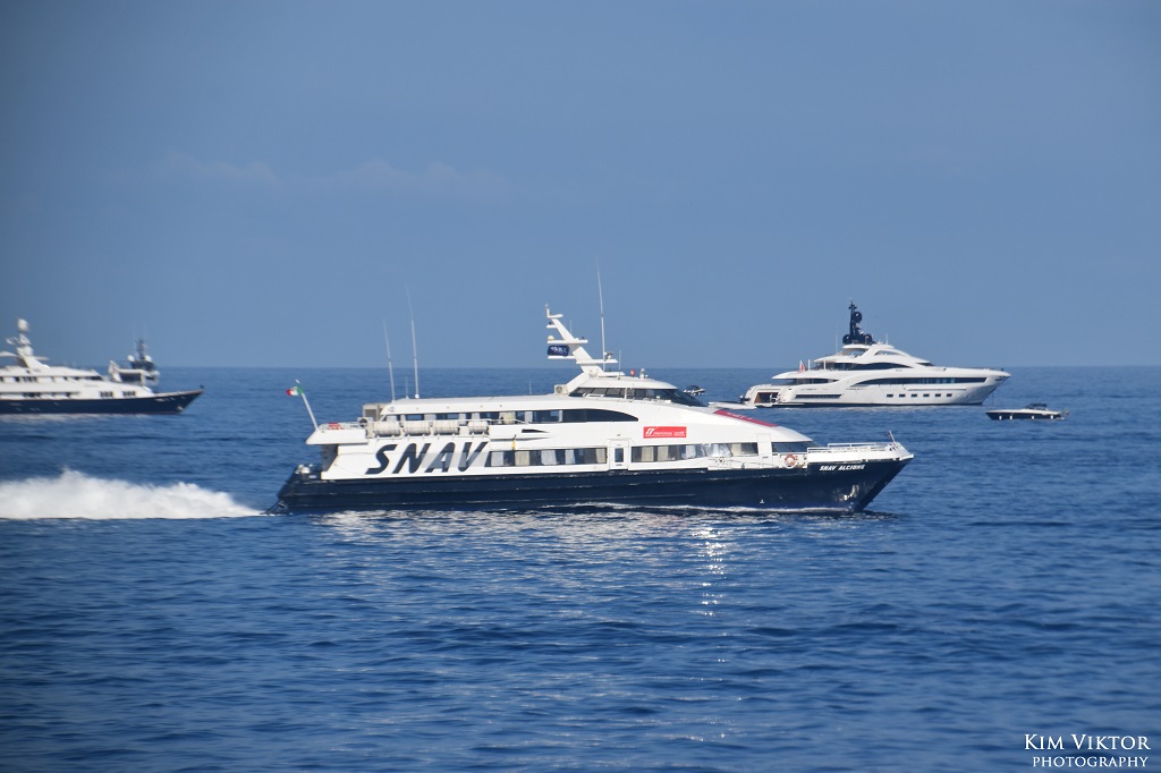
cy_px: 386
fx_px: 8221
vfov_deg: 5.4
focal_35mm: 255
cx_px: 580
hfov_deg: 8.1
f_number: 8
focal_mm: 170
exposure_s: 1/1000
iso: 200
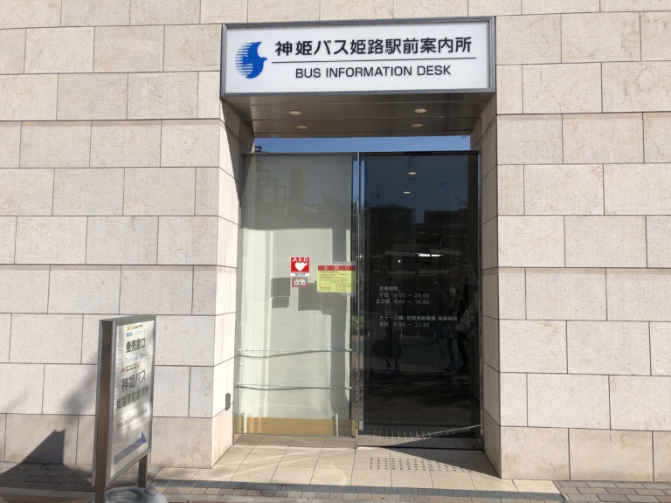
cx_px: 336
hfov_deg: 63.4
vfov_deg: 49.7
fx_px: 543
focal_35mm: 28
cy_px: 252
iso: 20
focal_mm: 3.99
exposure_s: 1/3472
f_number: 1.8
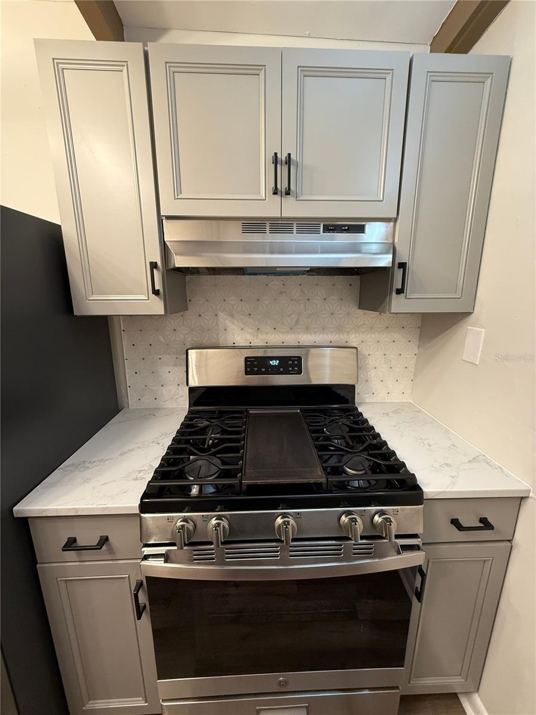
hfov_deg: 85.7
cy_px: 358
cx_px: 268
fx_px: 289
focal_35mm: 14
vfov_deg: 102.1
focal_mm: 2.22
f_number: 2.2
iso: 250
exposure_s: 1/60
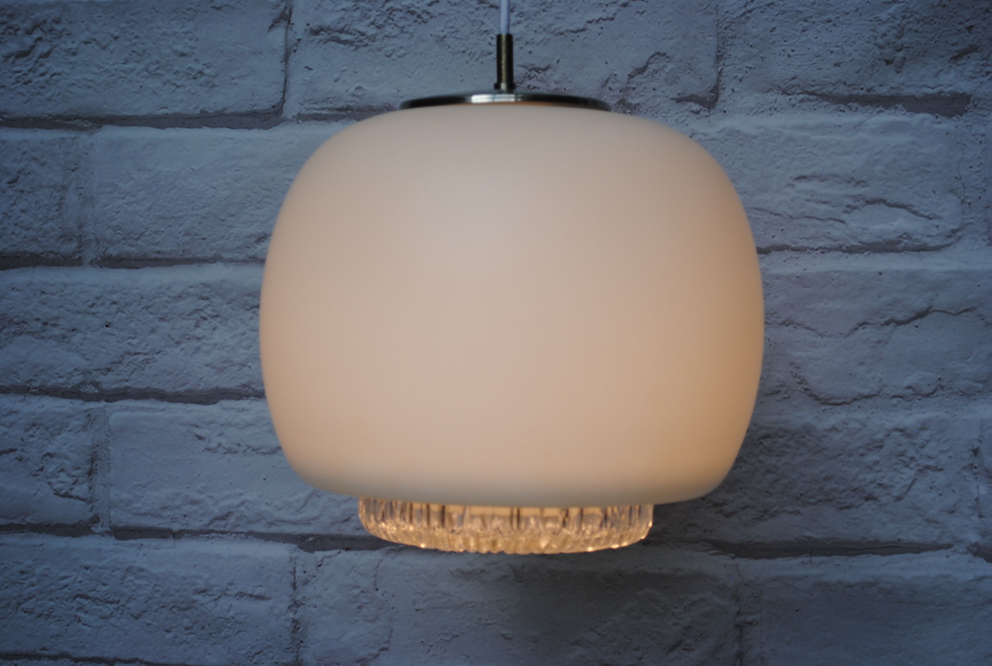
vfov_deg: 21.7
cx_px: 496
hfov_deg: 31.8
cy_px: 333
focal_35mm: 63
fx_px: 1740
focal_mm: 42
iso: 110
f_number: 5.6
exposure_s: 1/125
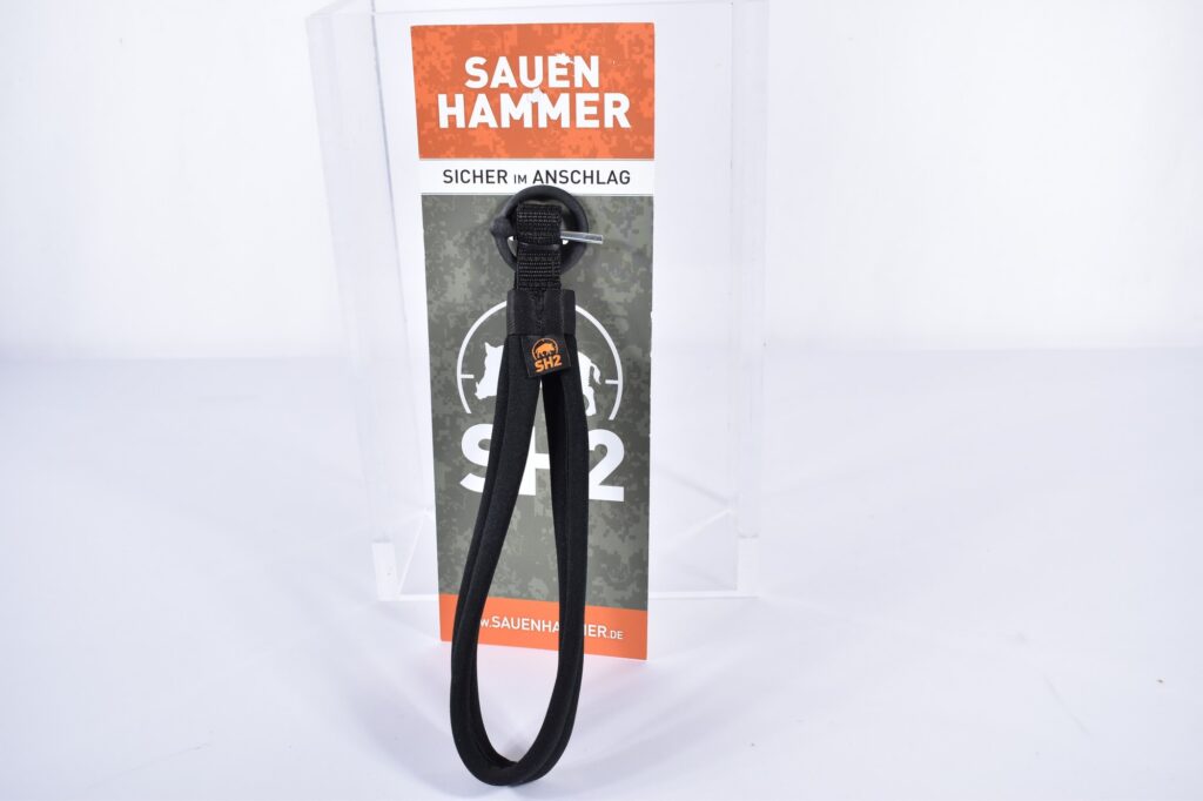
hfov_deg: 53.1
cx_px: 602
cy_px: 400
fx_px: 1203
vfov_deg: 36.8
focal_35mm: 36
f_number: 5
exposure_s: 1/60
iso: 640
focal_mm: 24
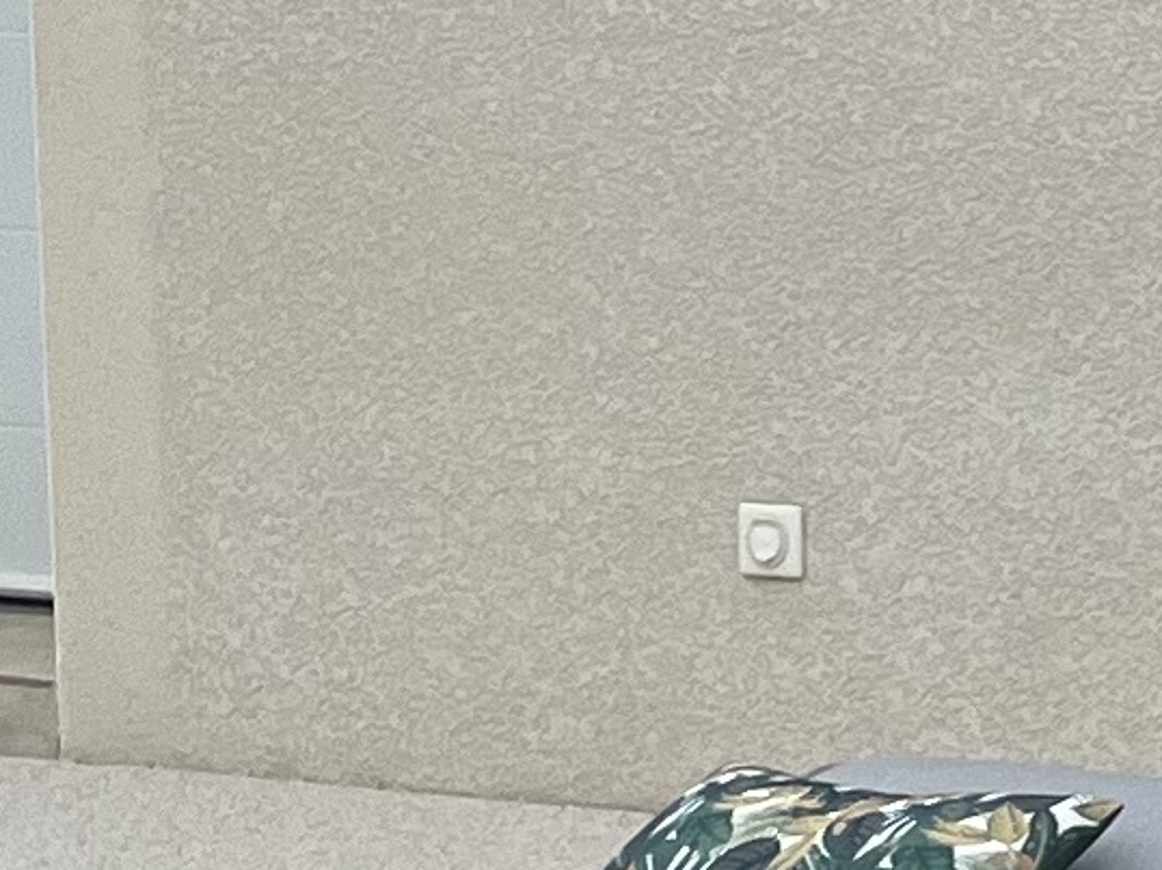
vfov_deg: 7.6
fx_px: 6543
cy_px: 119
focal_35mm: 195
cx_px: 3341
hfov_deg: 8.6
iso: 50
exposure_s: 1/1721
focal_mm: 5.1
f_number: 1.6
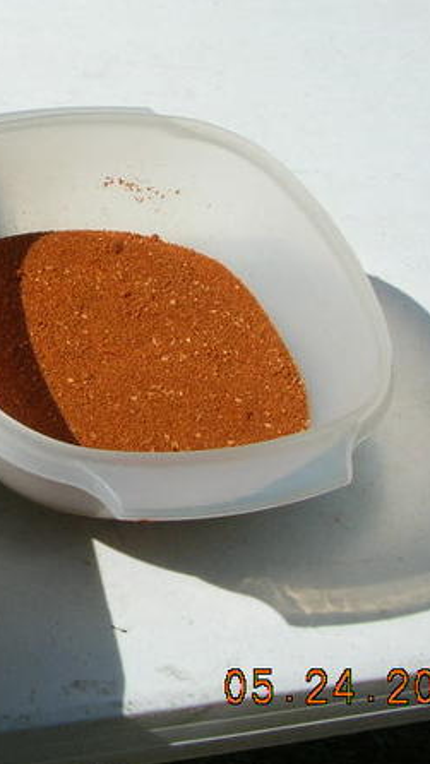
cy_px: 230
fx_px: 1560
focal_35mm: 77
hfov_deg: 14.9
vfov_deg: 27.3
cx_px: -158
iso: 50
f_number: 5.6
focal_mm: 5.8
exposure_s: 1/454
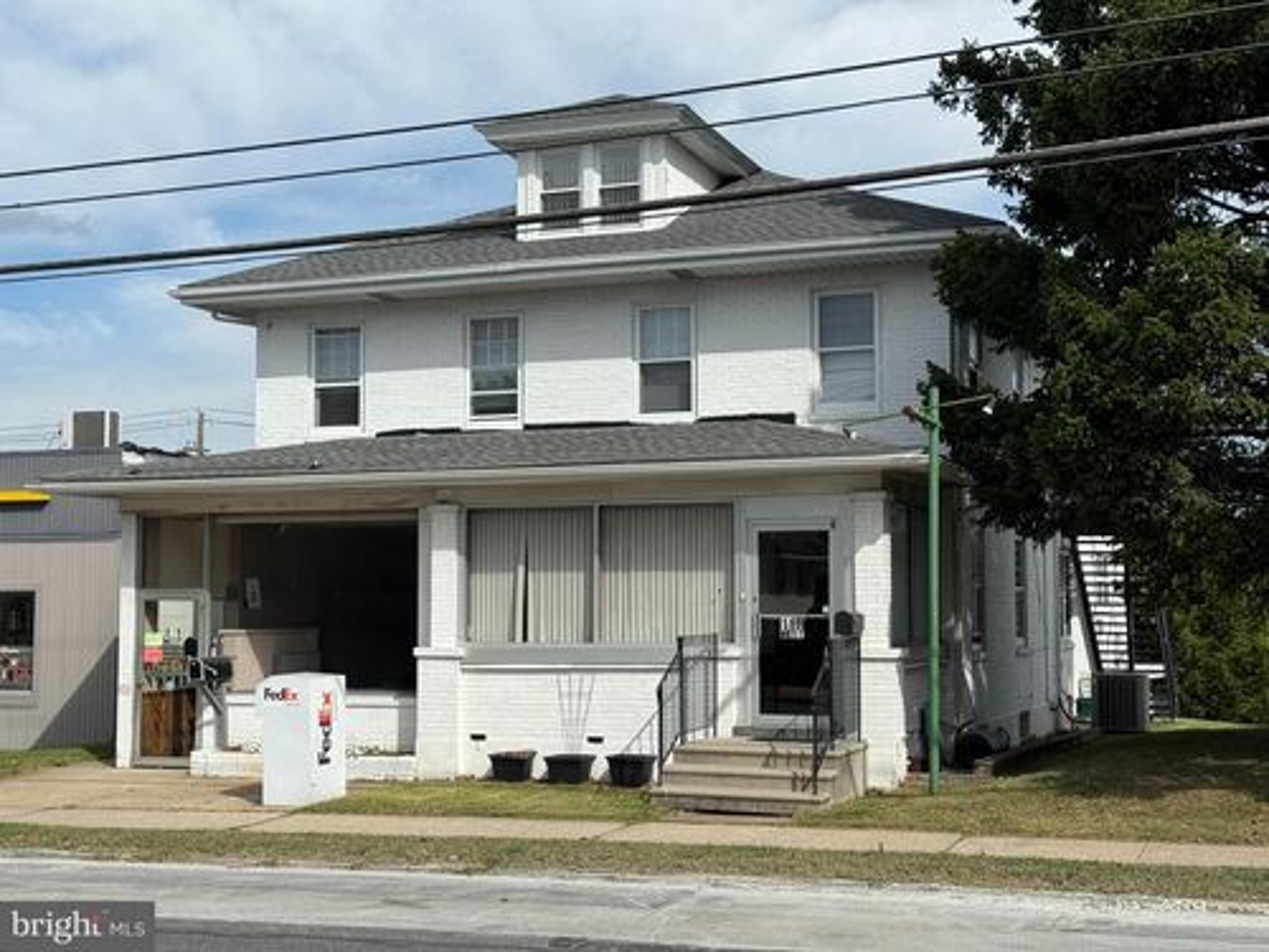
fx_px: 1760
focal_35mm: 48
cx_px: 634
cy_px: 476
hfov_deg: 39.7
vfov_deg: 30.3
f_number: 1.78
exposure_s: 1/5587
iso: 64
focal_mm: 6.76
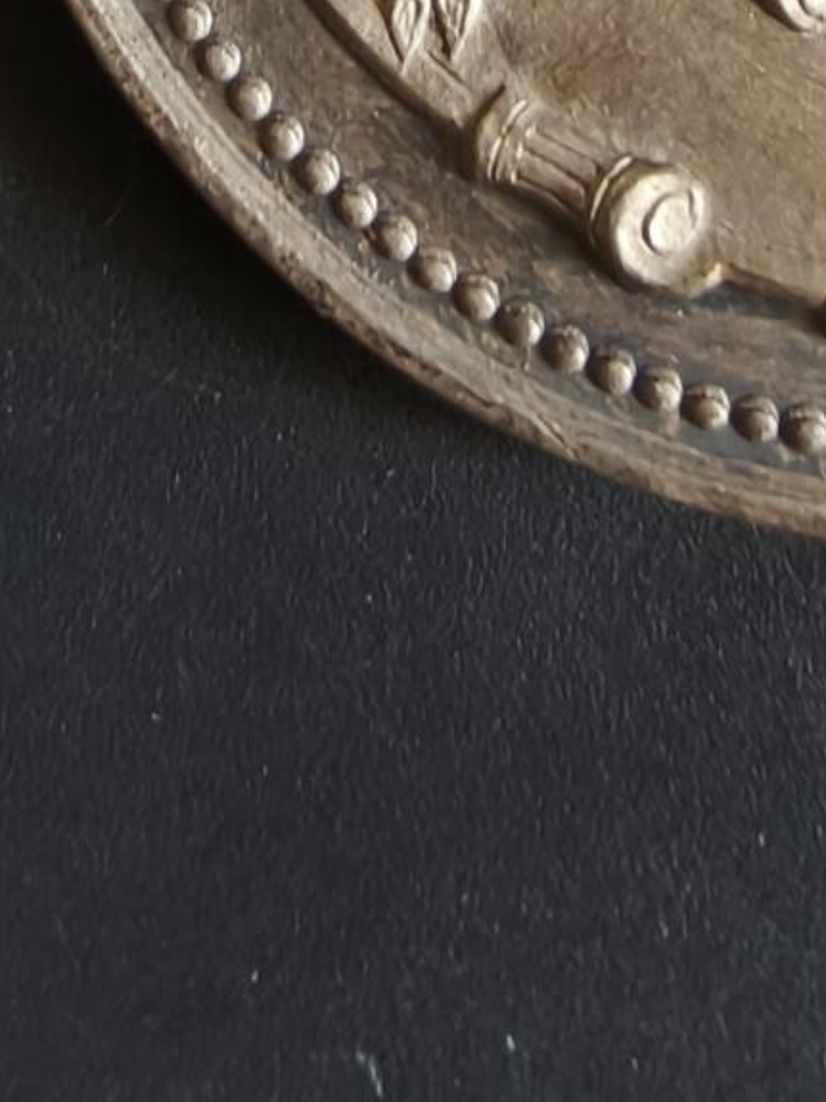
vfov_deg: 24.7
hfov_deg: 19.5
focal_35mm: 72
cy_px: -194
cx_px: 935
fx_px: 2292
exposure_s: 1/50
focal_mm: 2.32
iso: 400
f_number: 2
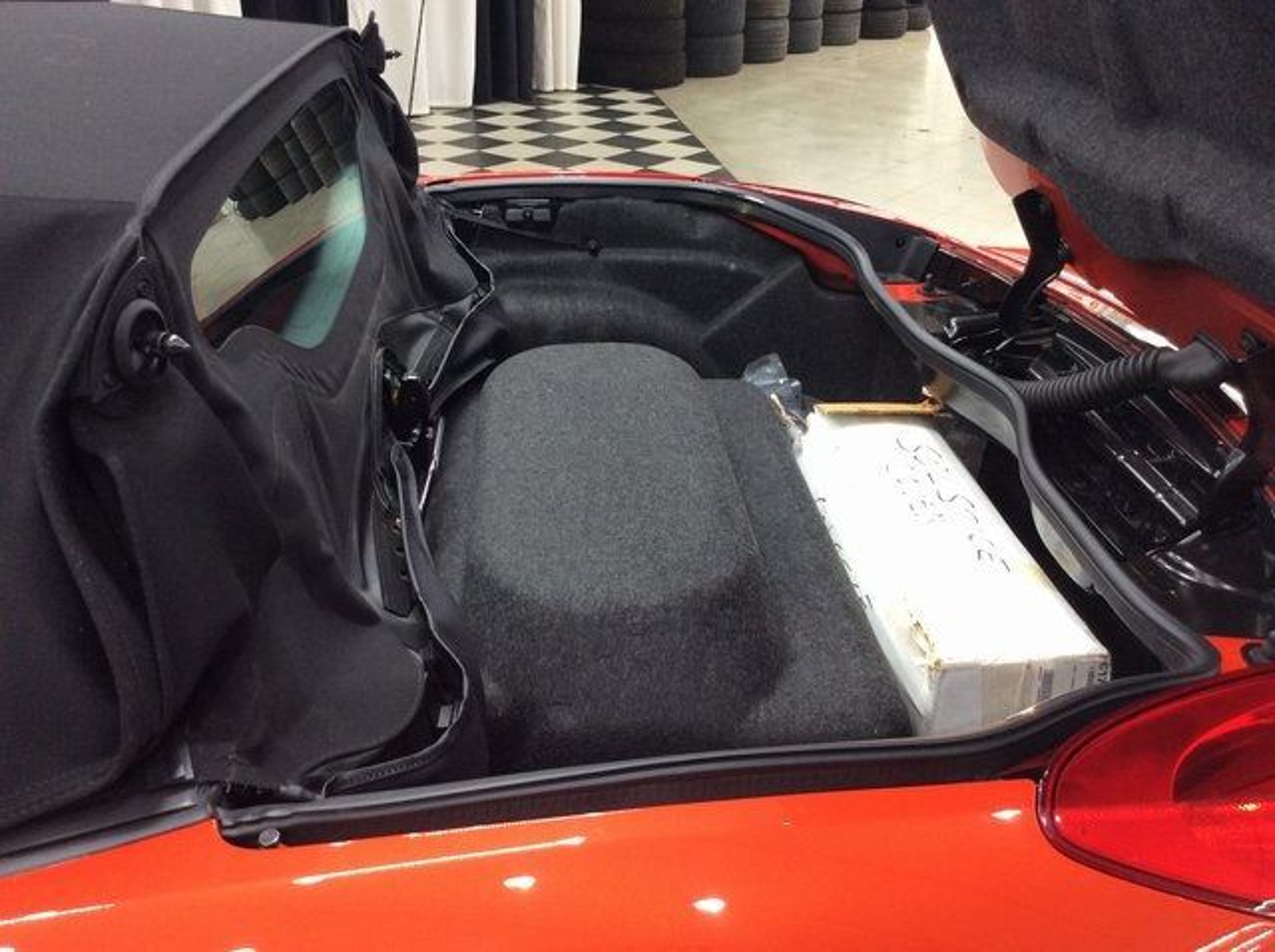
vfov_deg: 44.1
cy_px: 476
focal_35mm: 32
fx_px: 1177
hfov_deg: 56.9
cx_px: 638
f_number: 2.4
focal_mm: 3.3
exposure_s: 1/24
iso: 100
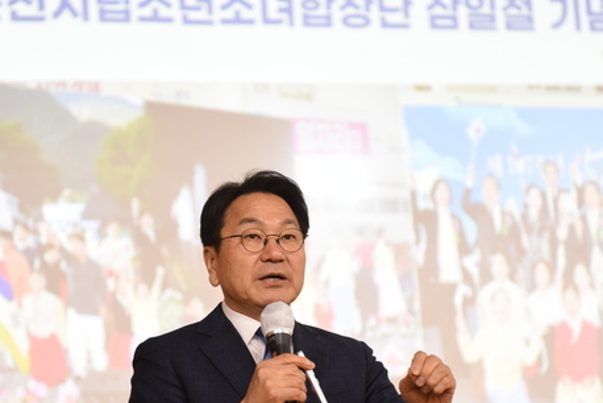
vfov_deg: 14.3
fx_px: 1609
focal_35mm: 96
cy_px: 257
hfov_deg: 21.2
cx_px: 269
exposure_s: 1/80
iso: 2000
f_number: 2.8
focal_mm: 70
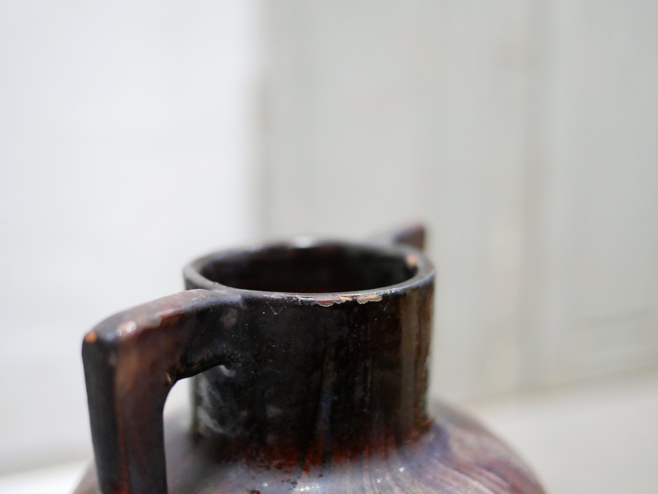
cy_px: 247
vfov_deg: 36.0
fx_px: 761
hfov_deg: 46.8
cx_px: 329
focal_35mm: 40
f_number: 1.7
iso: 1600
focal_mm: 20
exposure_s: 1/60
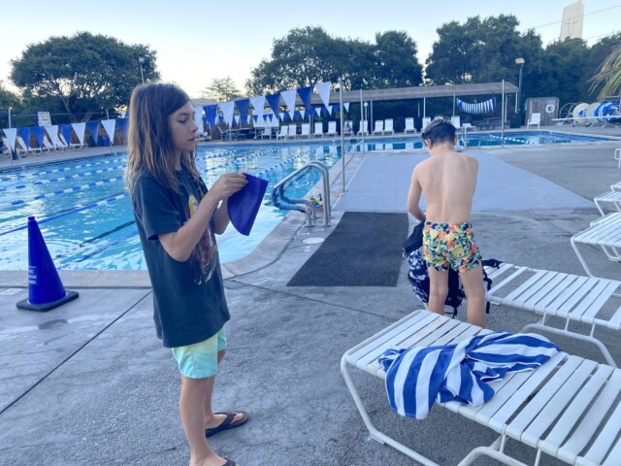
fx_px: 466
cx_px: 310
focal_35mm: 26
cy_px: 233
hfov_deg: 67.3
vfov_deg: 53.1
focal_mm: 4.25
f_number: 1.8
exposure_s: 1/122
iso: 32
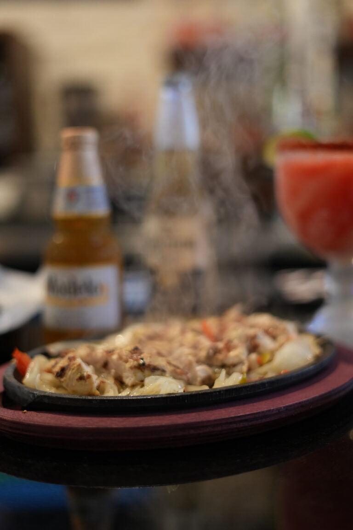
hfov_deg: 27.0
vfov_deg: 39.6
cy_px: 265
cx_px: 176
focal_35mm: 50
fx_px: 735
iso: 2000
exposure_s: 1/160
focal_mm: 50
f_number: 2
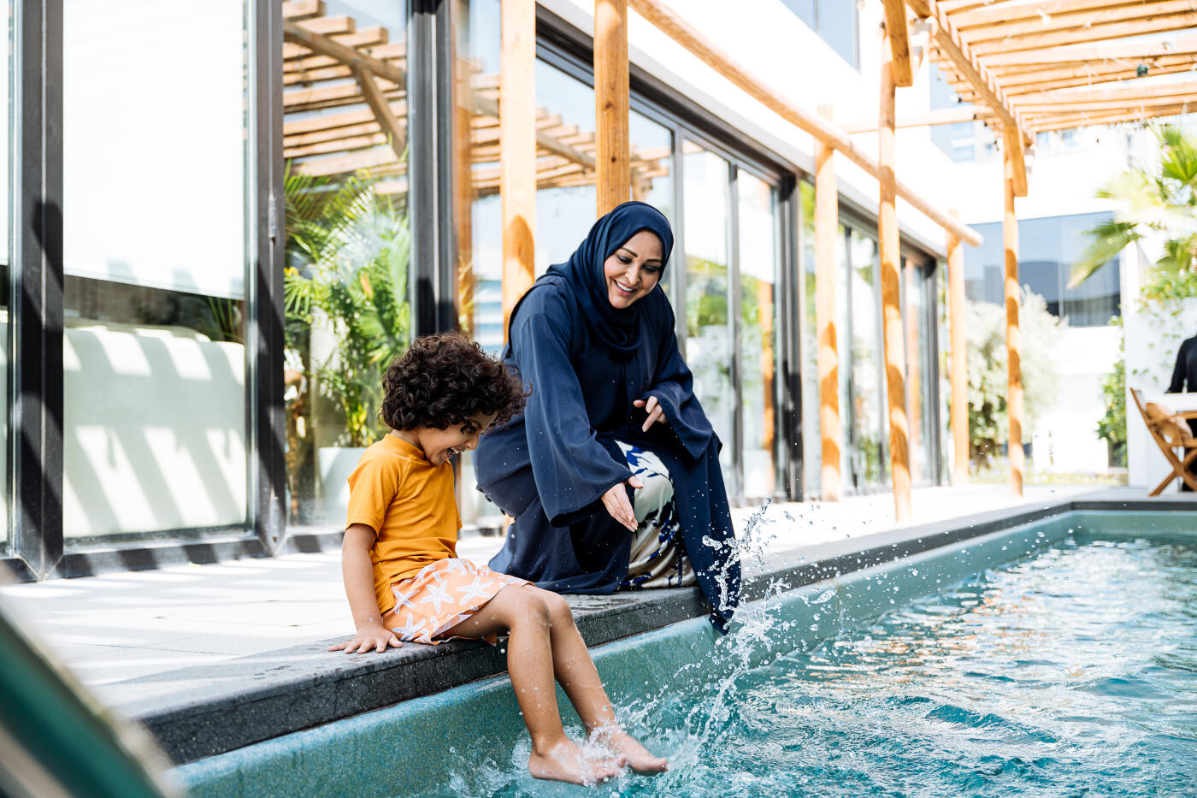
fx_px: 1330
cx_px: 598
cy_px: 399
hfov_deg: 48.5
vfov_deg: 33.4
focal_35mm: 40
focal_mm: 40
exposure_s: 1/640
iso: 160
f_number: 2.8
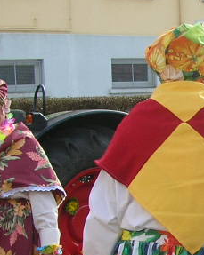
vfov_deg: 15.7
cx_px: 350
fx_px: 922
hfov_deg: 11.8
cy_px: 211
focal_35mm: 122
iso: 50
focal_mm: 5.8
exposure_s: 1/376
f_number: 2.8
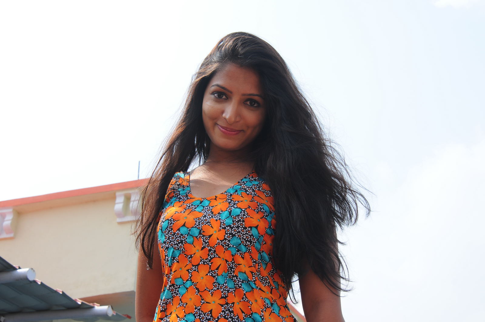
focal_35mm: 52
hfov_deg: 37.9
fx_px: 706
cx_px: 242
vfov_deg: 25.7
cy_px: 161
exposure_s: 1/250
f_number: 9
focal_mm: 35
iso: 200
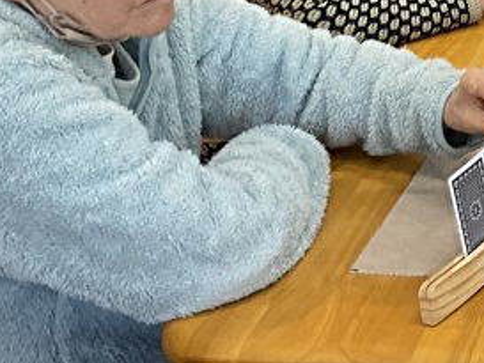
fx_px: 1189
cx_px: 695
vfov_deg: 16.7
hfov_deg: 20.2
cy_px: -53
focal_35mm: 85
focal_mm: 3
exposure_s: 1/71
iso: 64
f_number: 1.8
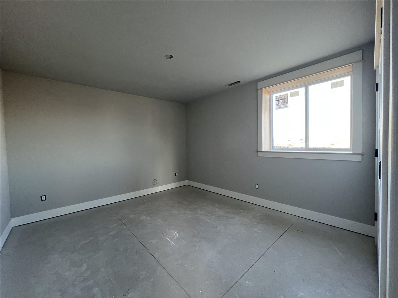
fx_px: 149
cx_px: 199
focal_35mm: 13
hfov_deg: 106.2
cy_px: 149
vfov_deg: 89.9
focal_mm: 1.57
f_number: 1.8
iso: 160
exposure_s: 1/60
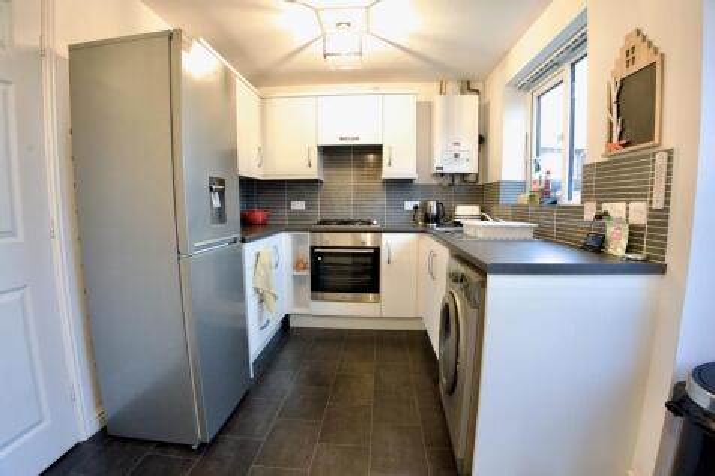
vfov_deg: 73.7
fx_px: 318
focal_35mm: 16
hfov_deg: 96.8
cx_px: 358
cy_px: 238
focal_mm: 16
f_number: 6.3
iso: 4000
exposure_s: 1/80
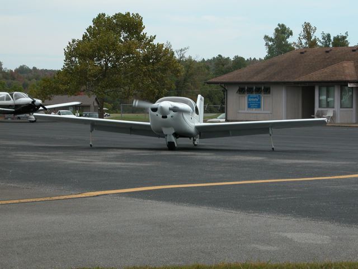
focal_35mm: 107
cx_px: 179
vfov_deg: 13.8
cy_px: 134
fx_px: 1107
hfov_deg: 18.4
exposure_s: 1/678
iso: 200
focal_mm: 27.3
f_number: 7.4
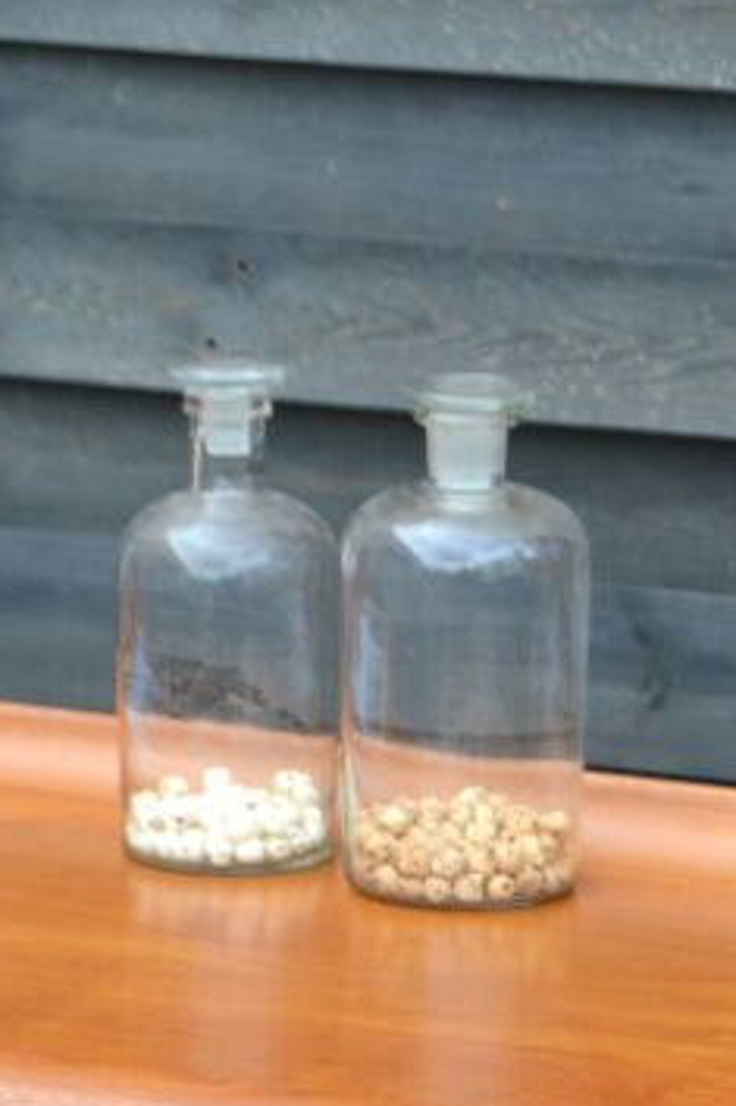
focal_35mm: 223
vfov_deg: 9.0
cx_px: 557
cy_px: 1579
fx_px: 6845
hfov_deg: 6.2
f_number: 5.6
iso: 180
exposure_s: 1/125
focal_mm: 50
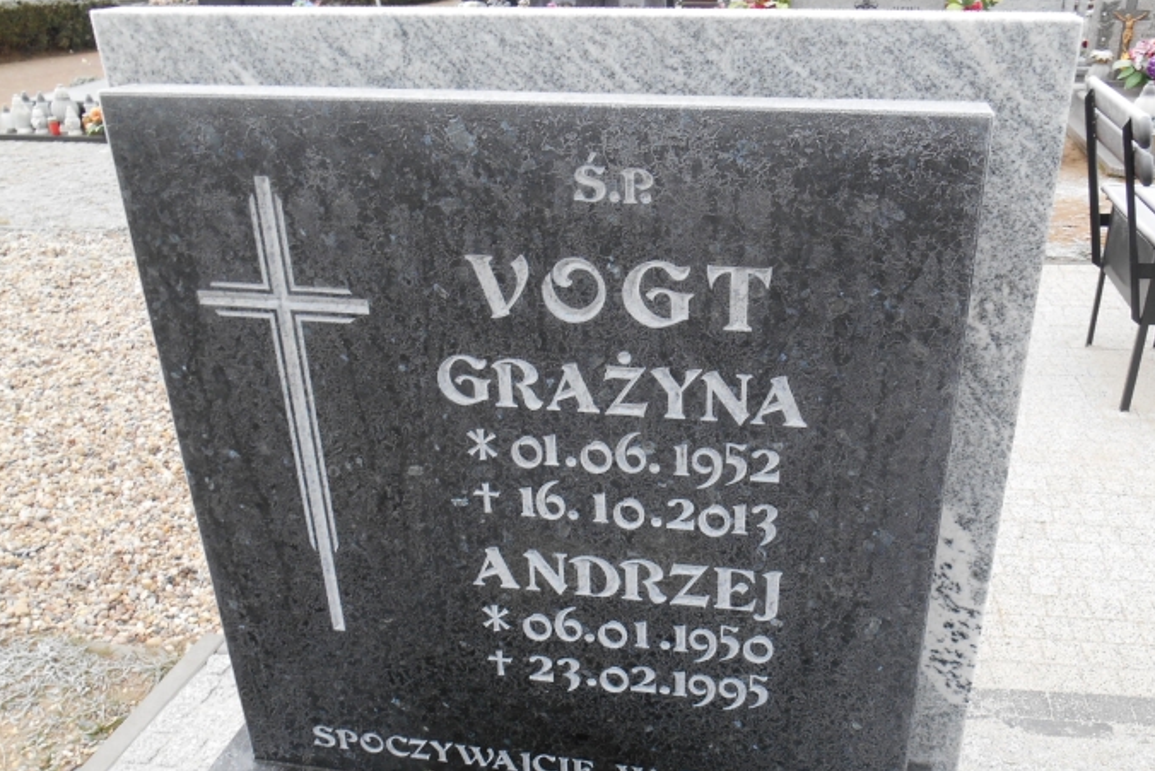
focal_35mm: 32
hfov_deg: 58.4
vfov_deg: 40.7
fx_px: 1027
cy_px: 497
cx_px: 668
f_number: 3.4
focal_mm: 4.7
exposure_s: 1/60
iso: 80
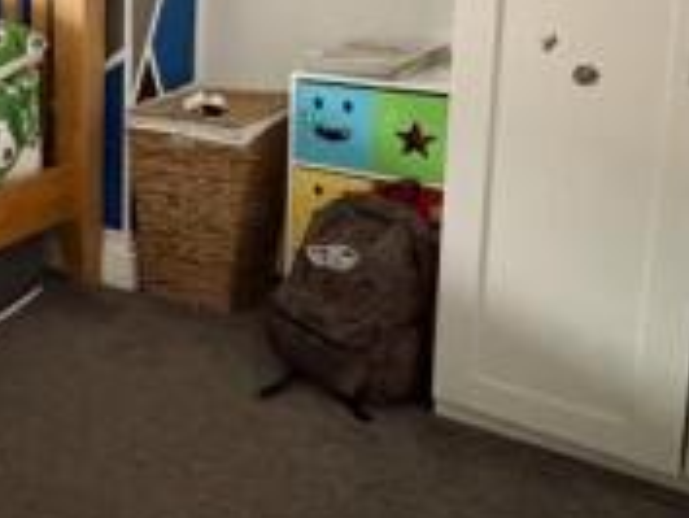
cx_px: -68
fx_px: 916
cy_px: 84
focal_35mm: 46
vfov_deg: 30.6
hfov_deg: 35.3
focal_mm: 2.22
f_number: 2.2
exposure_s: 1/39
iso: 1000
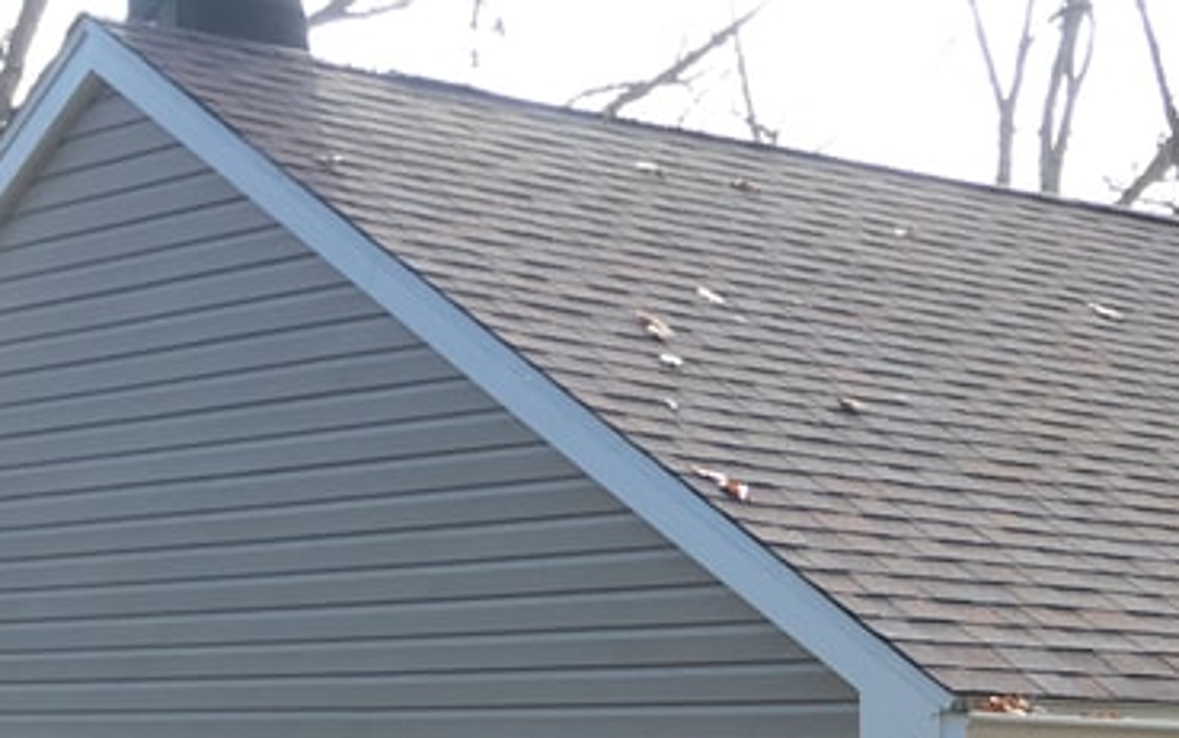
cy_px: 1185
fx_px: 3568
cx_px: 1561
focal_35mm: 111
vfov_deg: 11.2
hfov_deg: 17.5
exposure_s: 1/176
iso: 25
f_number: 2.2
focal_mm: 4.15
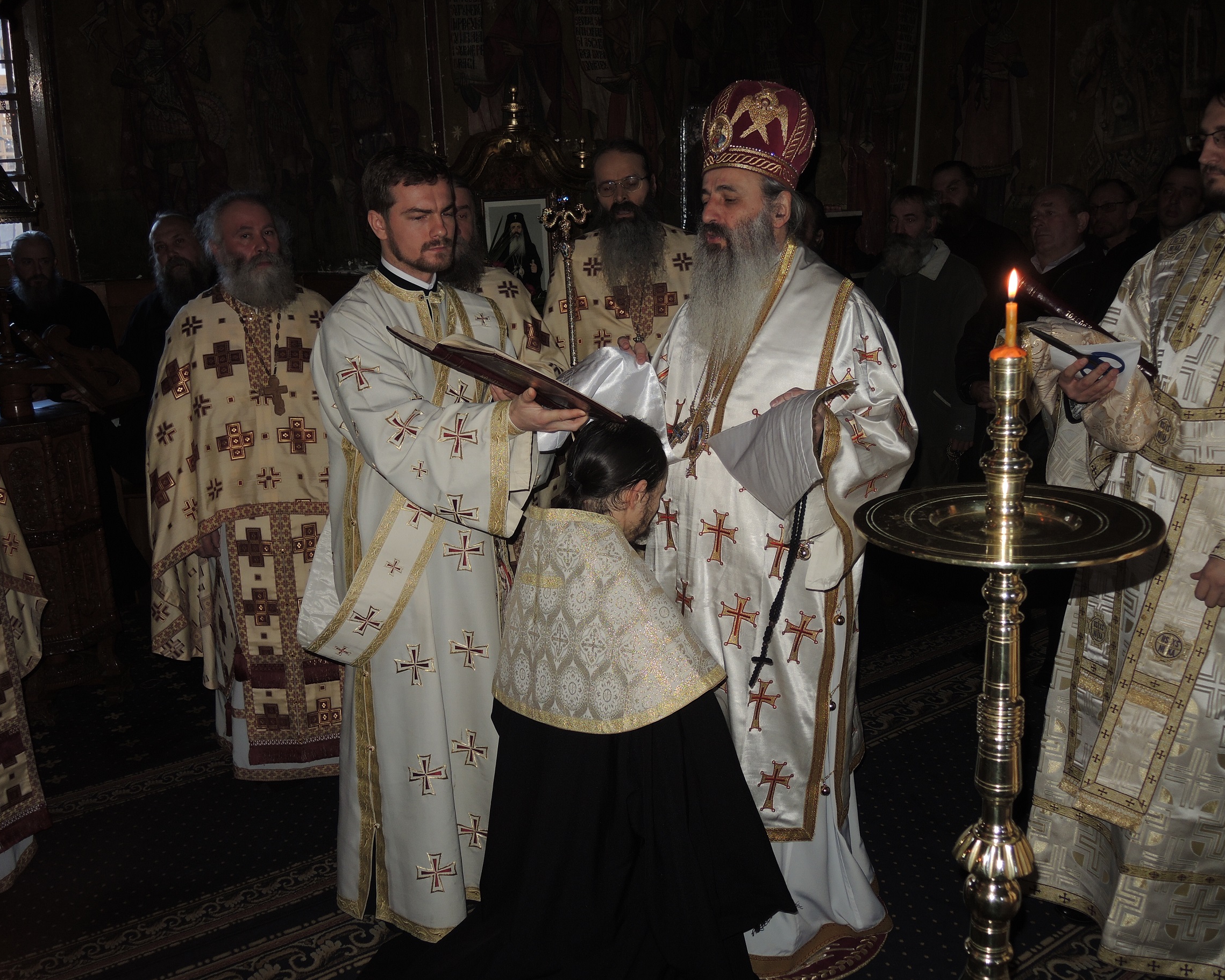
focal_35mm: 30
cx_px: 624
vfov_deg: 48.5
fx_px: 1088
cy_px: 484
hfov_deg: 58.8
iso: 100
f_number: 2
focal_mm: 6
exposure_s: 1/30
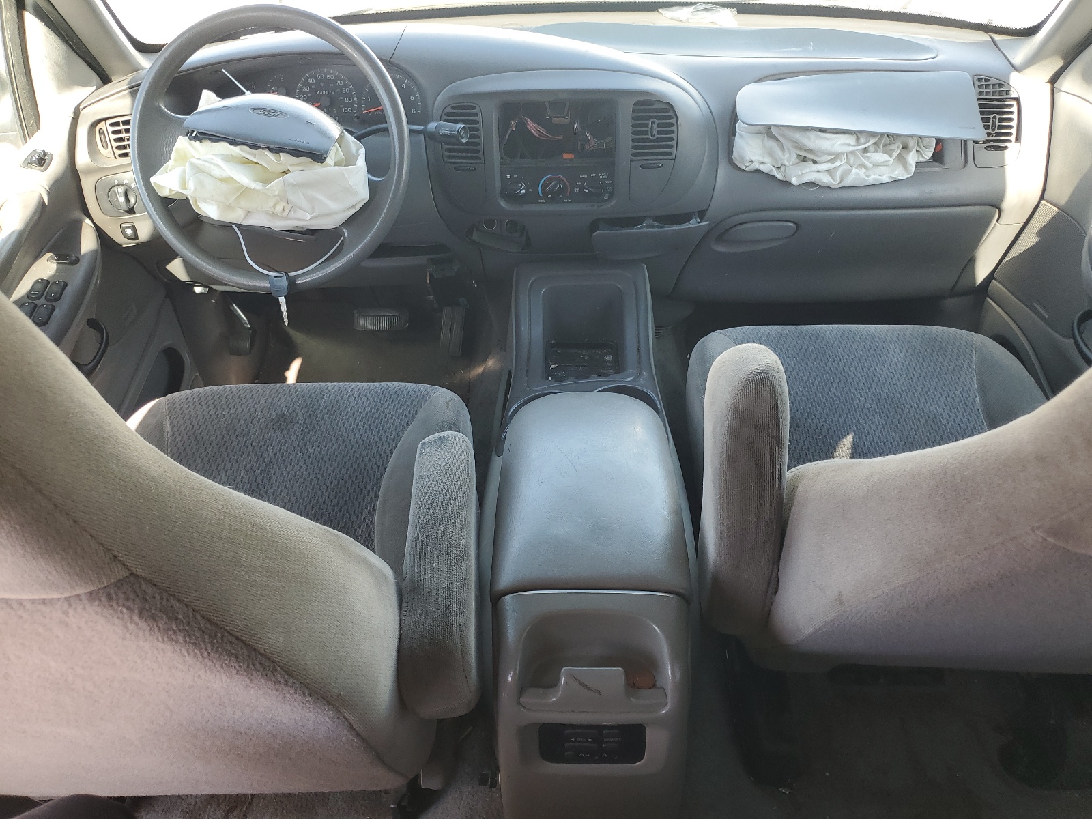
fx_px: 820
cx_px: 546
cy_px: 410
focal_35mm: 26
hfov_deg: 67.3
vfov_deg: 53.1
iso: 50
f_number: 1.5
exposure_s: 1/152
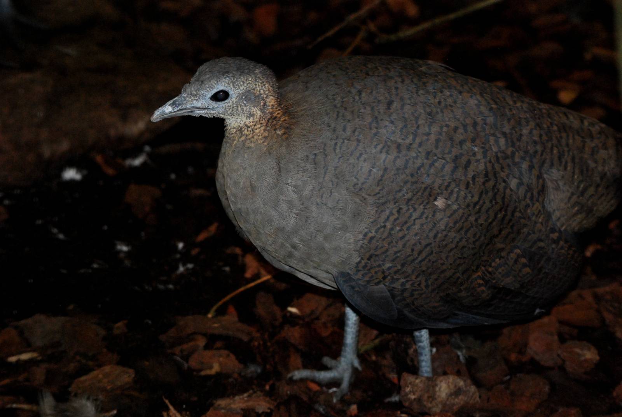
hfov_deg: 13.7
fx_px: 2595
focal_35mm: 150
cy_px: 208
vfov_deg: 9.2
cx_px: 311
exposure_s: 1/60
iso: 1600
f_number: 5.6
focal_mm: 100
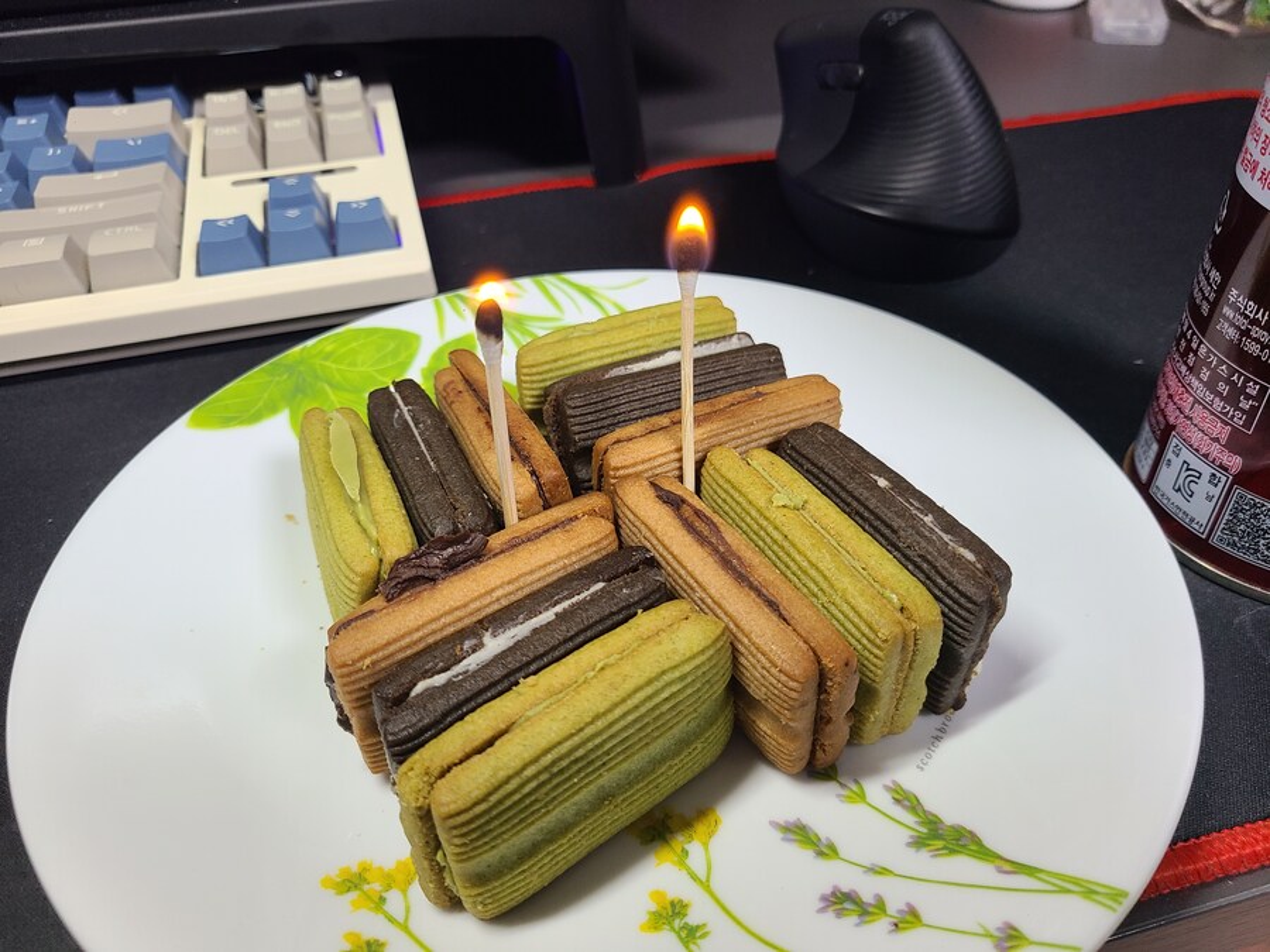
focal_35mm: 26
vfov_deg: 53.1
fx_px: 954
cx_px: 635
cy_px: 476
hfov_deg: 67.3
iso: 200
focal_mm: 5.4
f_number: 1.8
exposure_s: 1/60
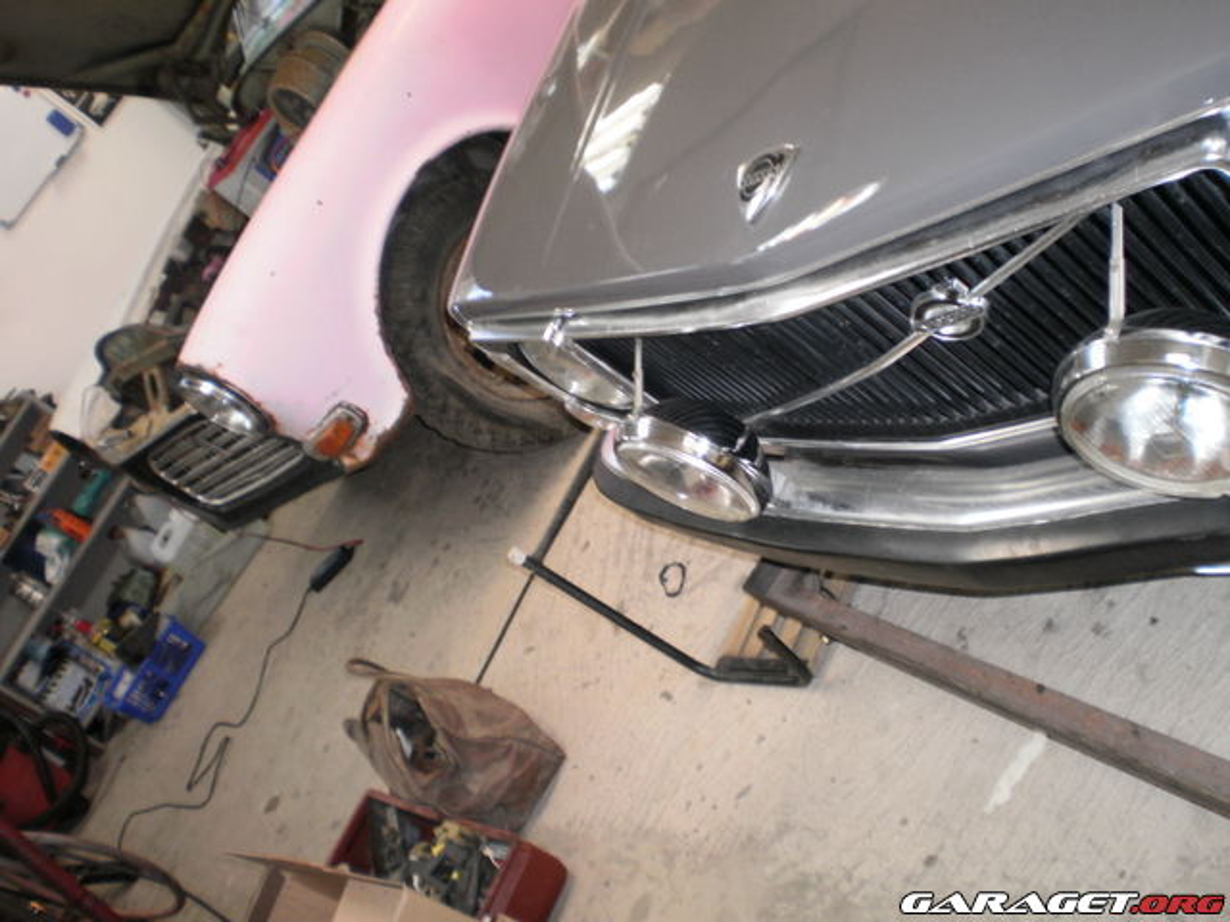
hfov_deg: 51.4
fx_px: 1279
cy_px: 461
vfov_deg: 39.7
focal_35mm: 36
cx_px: 615
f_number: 3.1
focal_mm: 6.3
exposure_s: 1/30
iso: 125
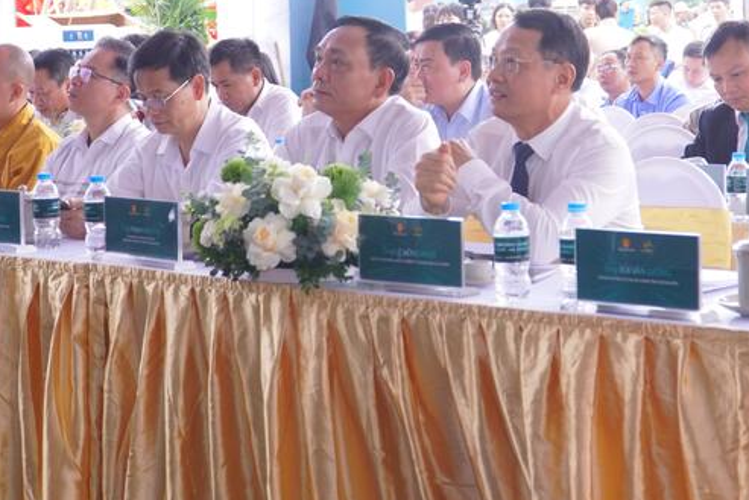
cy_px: 116
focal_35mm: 73
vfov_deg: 18.5
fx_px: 1519
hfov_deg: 27.6
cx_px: 471
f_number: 4.5
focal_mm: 30
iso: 500
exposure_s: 1/125
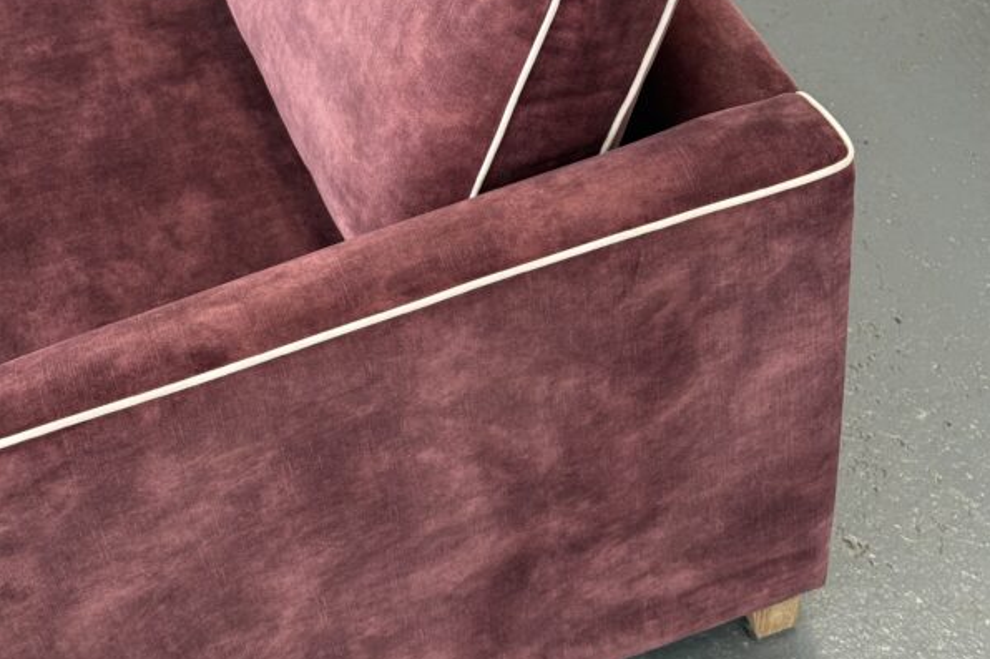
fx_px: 1842
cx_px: 497
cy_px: 85
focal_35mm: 67
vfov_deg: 20.0
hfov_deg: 30.1
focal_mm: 6.76
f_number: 1.78
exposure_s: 1/105
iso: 100
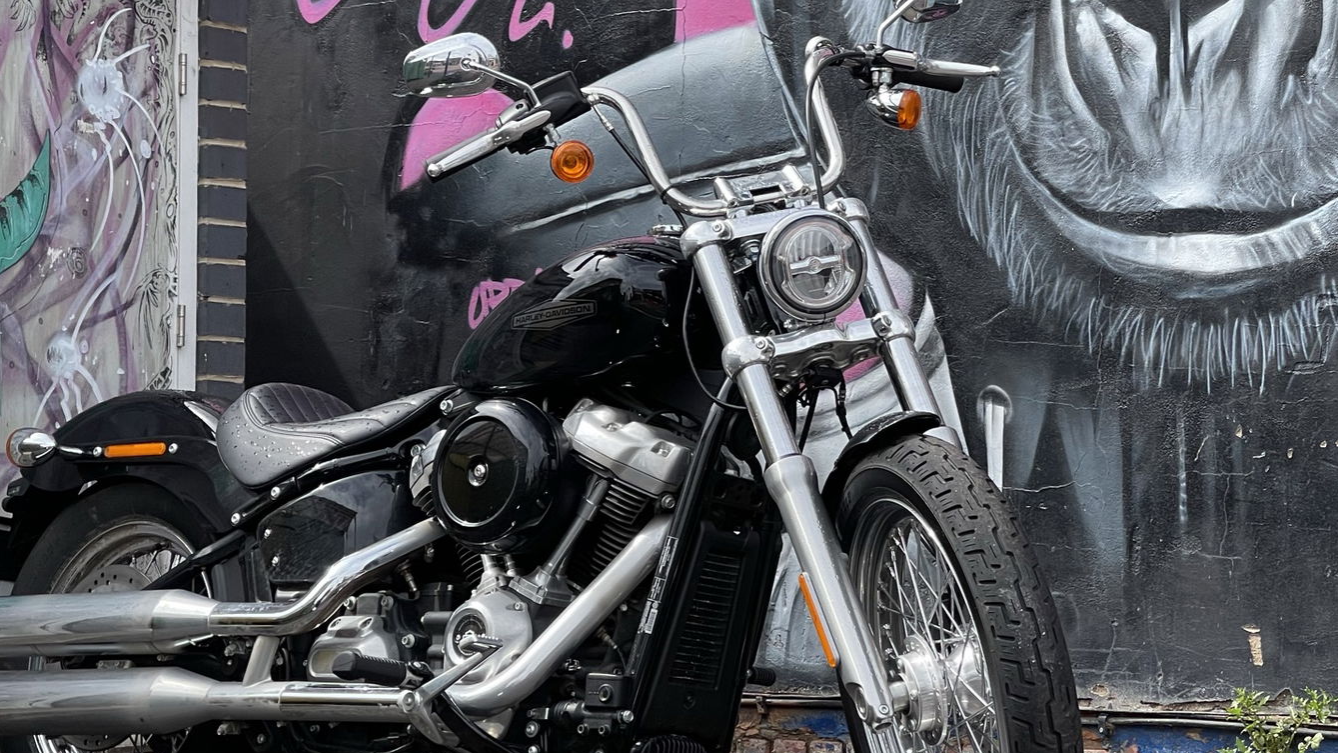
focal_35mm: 100
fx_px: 3548
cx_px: 861
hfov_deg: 21.3
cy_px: 239
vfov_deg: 12.1
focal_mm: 7.5
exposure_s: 1/442
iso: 20
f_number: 2.2
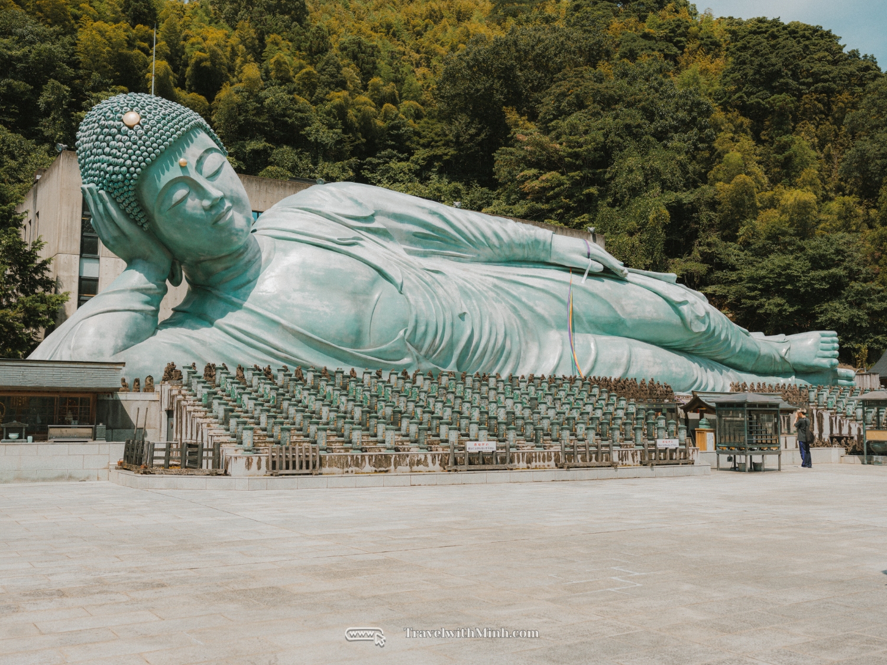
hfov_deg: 51.4
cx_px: 444
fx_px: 922
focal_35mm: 36
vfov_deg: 39.7
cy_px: 332
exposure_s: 1/240
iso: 200
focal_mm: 45
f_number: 8
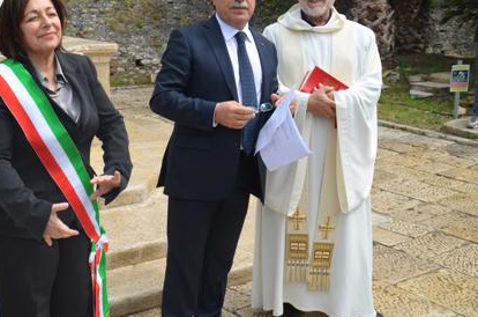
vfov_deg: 26.3
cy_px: 170
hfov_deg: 38.5
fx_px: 676
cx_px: 160
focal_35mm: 51
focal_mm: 22
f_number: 8
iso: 100
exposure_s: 1/250
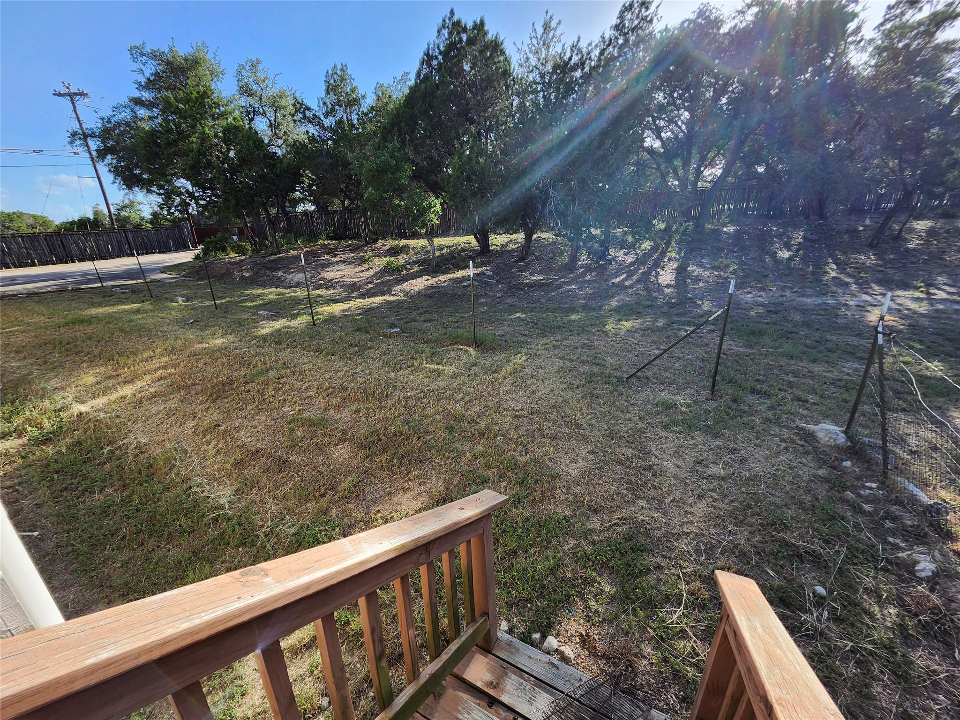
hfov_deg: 106.2
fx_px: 361
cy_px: 360
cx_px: 480
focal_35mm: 13
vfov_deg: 89.9
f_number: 2.2
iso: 40
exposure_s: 1/711
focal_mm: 1.74
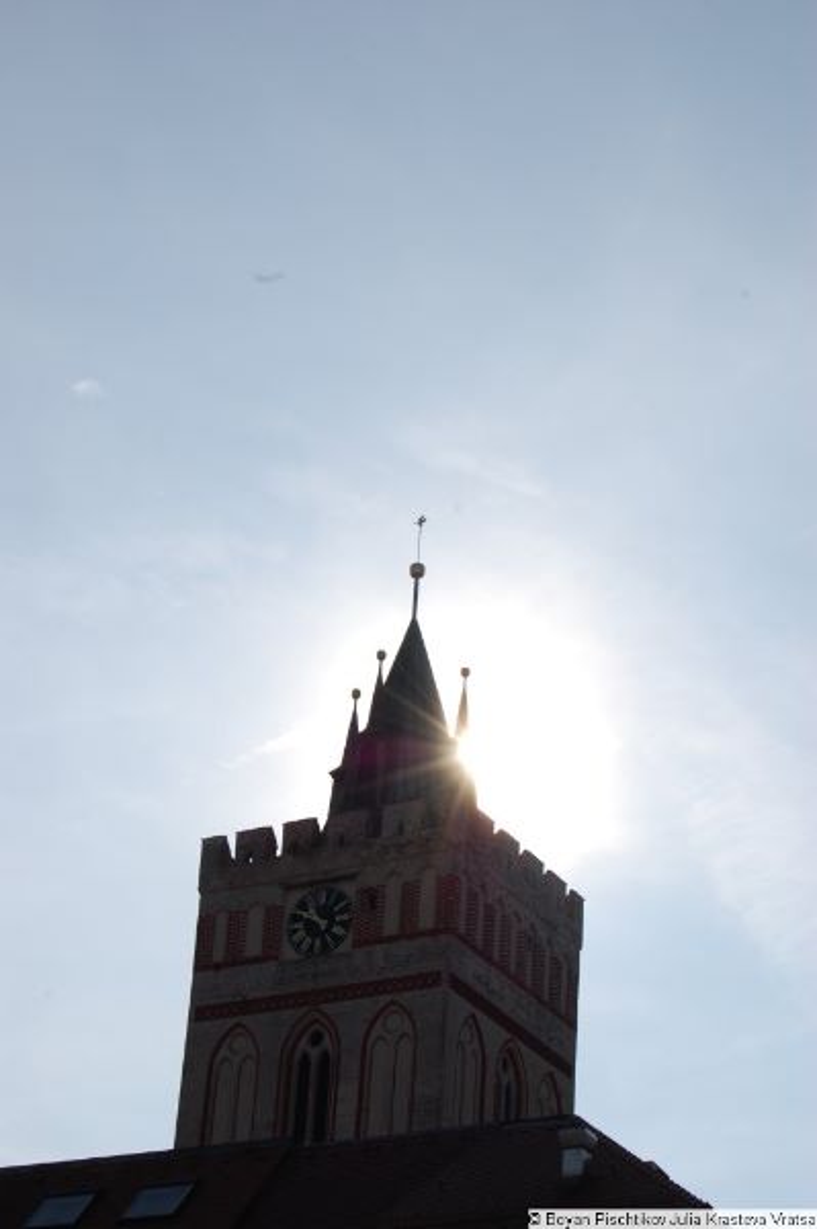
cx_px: 408
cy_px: 614
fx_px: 2813
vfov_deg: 24.6
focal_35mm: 82
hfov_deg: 16.5
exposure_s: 1/800
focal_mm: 55
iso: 200
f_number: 14
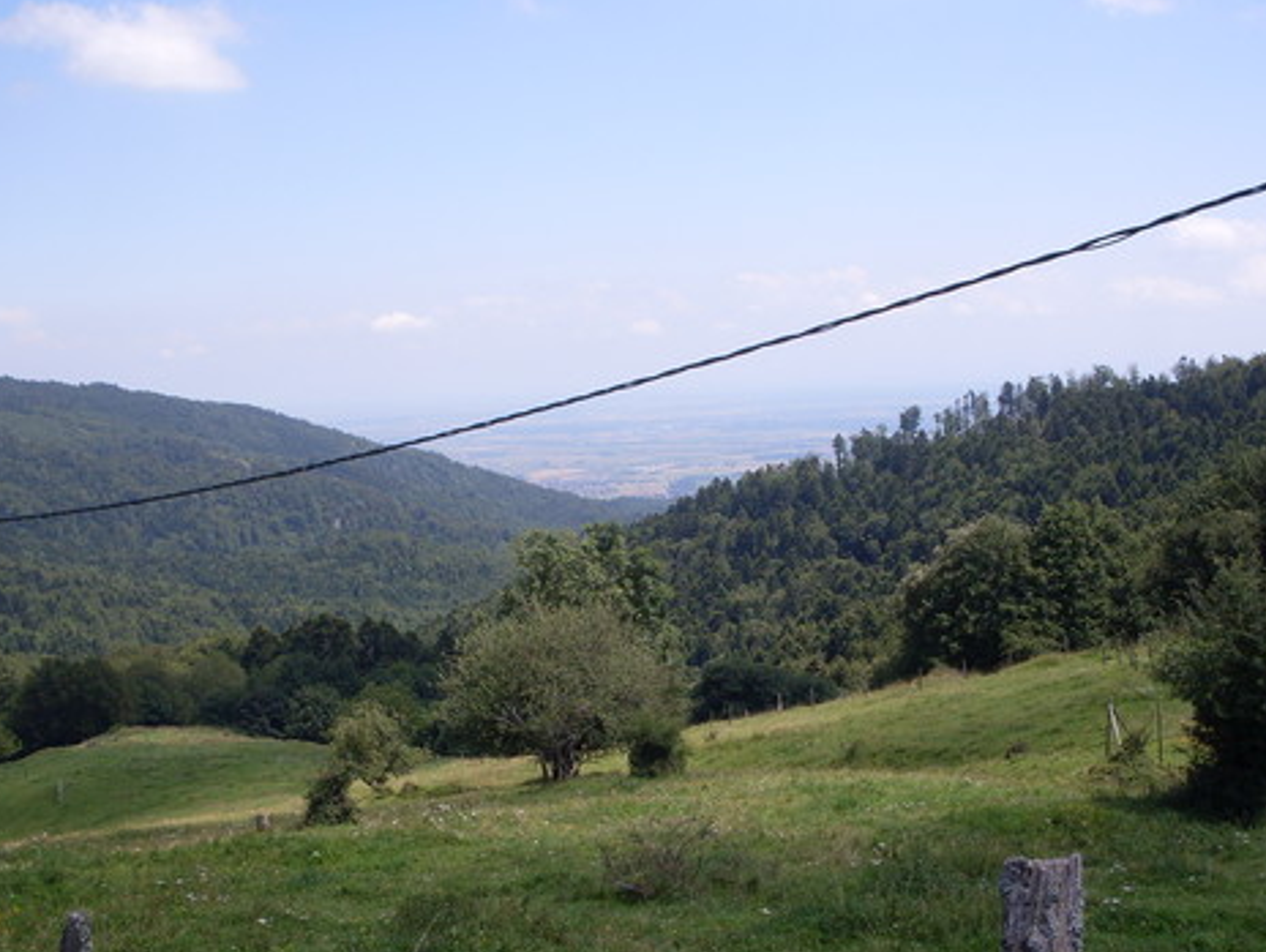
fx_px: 1647
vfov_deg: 32.2
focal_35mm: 45
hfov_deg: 42.0
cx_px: 619
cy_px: 541
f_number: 8.4
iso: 80
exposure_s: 1/125
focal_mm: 6.3
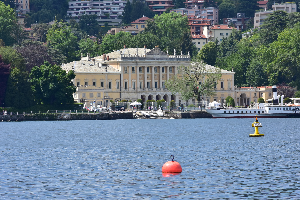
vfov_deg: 6.1
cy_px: 100
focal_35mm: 225
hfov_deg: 9.1
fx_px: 1875
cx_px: 150
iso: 500
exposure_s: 1/500
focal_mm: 150
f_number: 14
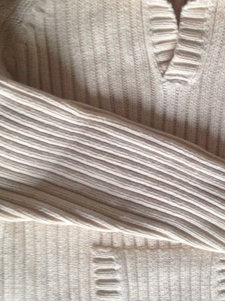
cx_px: 176
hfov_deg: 22.0
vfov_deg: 29.4
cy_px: 149
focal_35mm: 66
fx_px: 572
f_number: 2.4
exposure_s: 1/20
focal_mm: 4.12
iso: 200
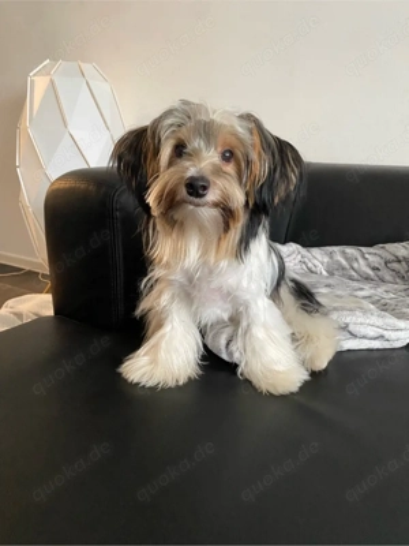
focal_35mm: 26
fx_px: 410
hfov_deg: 53.1
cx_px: 204
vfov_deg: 67.3
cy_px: 273
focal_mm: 4.25
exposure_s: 1/56
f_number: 1.8
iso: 500
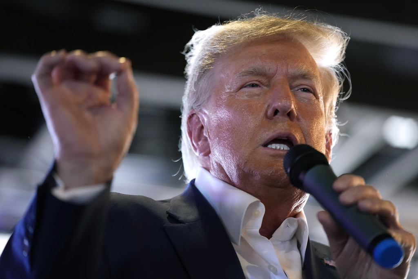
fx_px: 2044
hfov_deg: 11.7
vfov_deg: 7.8
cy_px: 140
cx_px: 209
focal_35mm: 176
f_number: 2.8
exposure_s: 1/200
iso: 3200
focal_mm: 176
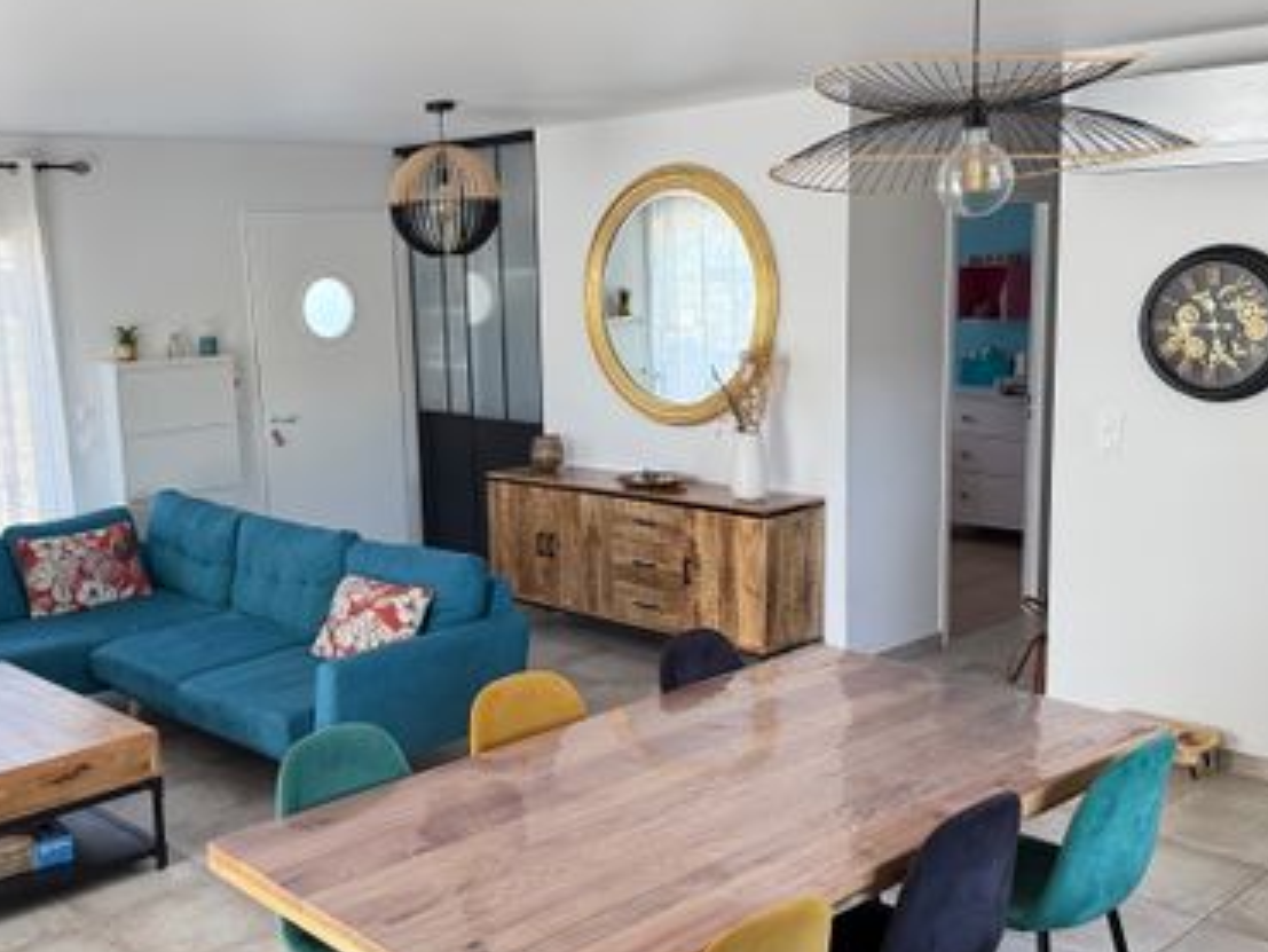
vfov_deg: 36.8
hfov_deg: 47.6
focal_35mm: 39
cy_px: 505
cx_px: 509
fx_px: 1429
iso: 200
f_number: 1.78
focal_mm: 6.76
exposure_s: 1/210
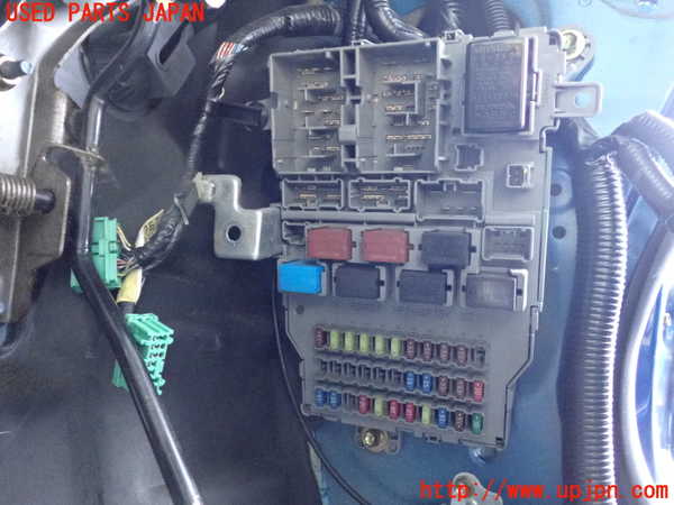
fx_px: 545
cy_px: 252
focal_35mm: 28
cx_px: 337
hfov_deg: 63.4
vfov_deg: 49.7
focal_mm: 5.05
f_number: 2.2
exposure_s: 1/125
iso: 2500
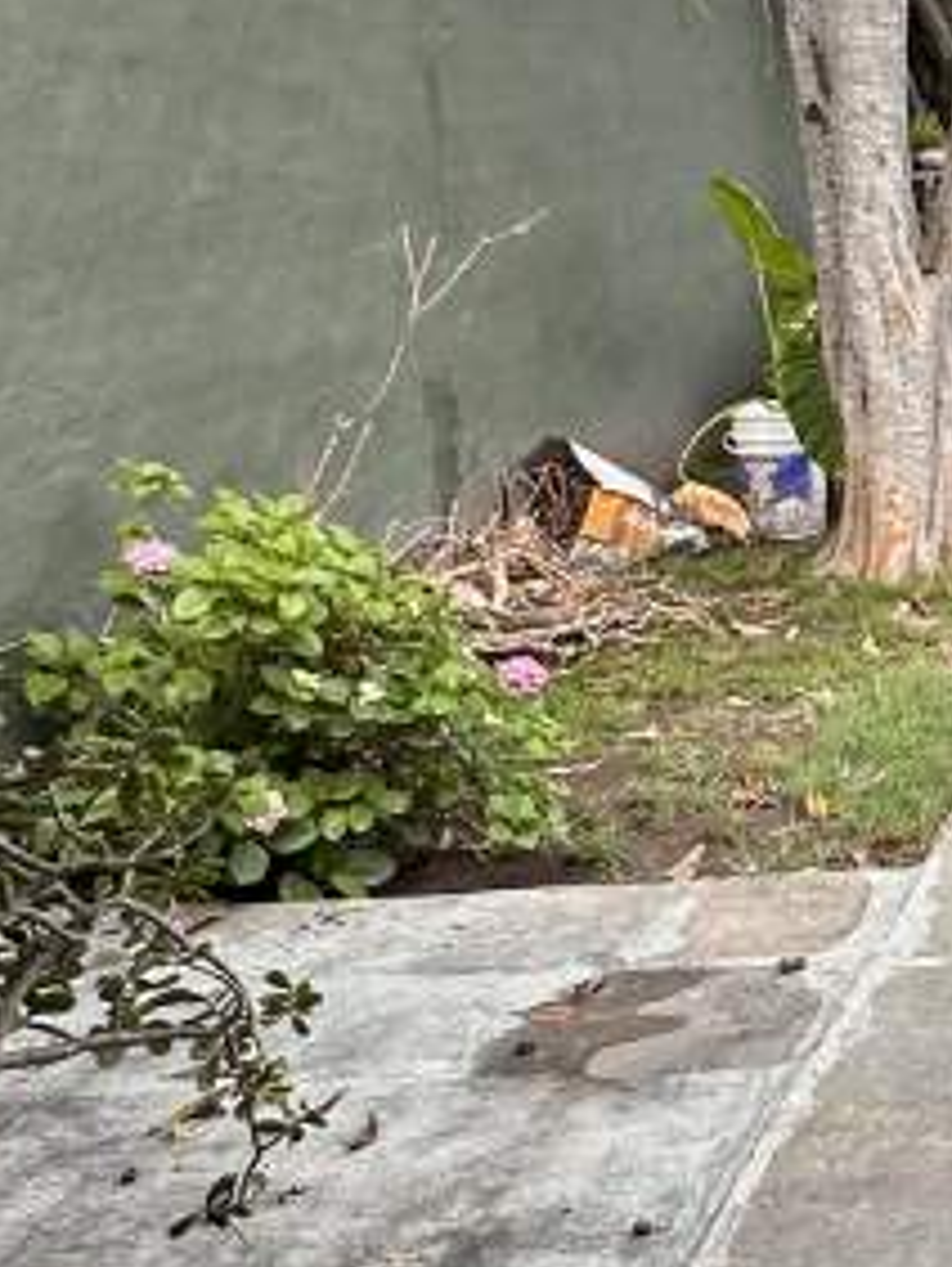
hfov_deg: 19.4
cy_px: 368
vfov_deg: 31.8
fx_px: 2197
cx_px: 1632
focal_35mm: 60
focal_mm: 2.22
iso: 40
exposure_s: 1/545
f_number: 2.2
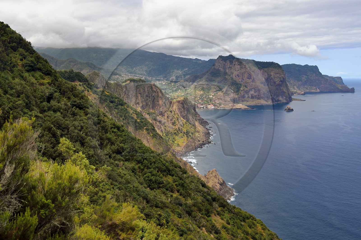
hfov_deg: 54.5
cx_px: 180
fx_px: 351
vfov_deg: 37.8
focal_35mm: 35
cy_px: 120
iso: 200
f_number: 13
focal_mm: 35
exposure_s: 1/250
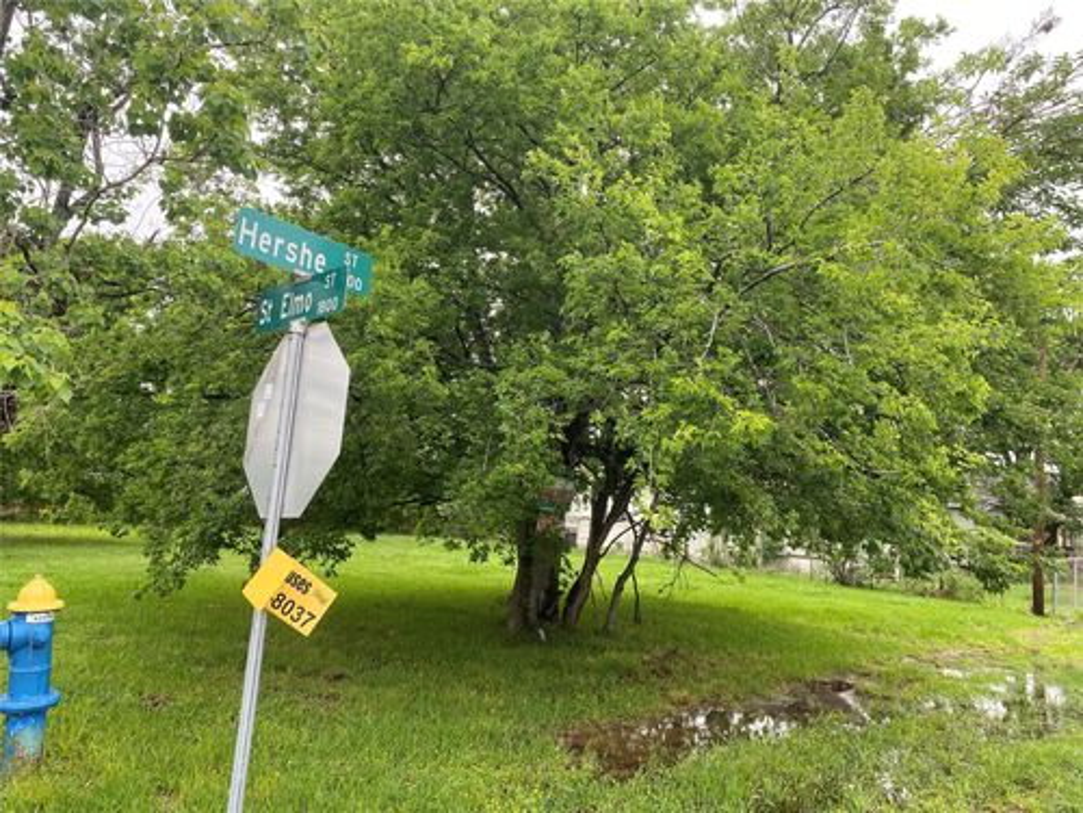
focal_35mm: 26
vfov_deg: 53.1
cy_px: 406
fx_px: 813
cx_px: 542
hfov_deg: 67.3
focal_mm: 4.25
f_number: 1.8
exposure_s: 1/368
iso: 32
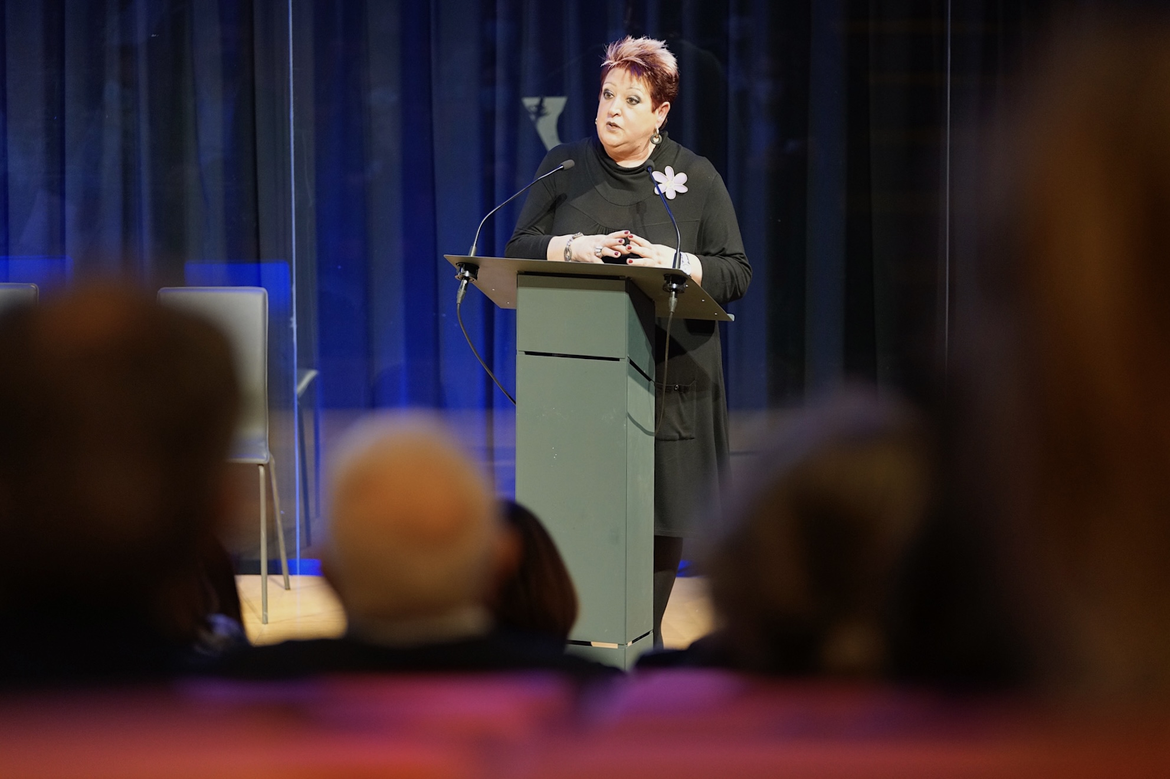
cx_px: 585
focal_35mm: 136
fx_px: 4419
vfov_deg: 10.1
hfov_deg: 15.1
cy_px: 390
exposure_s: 1/100
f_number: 2.8
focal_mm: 136
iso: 3200
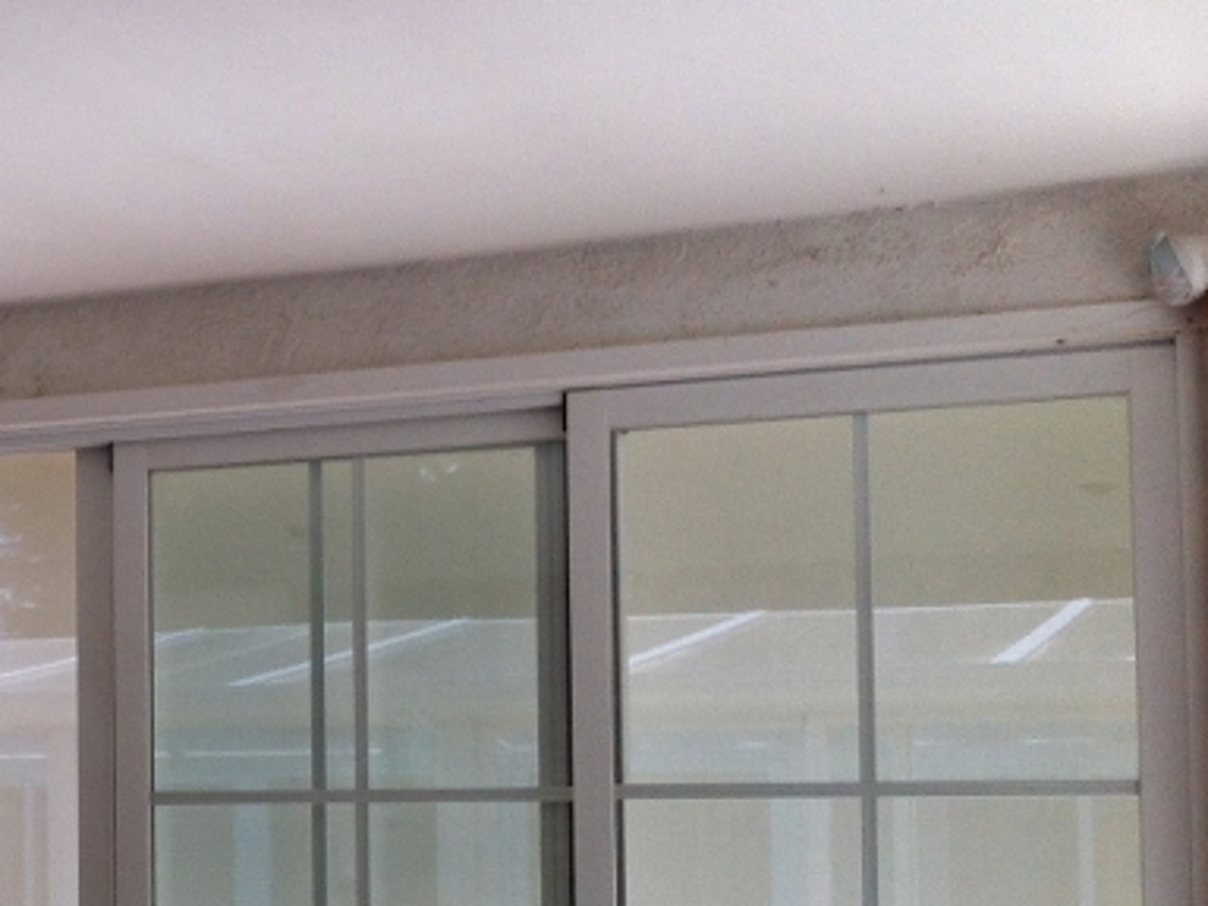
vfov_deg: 17.9
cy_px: 702
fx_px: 2862
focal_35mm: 82
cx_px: -129
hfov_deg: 22.5
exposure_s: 1/495
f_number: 2.8
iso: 80
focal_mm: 3.85
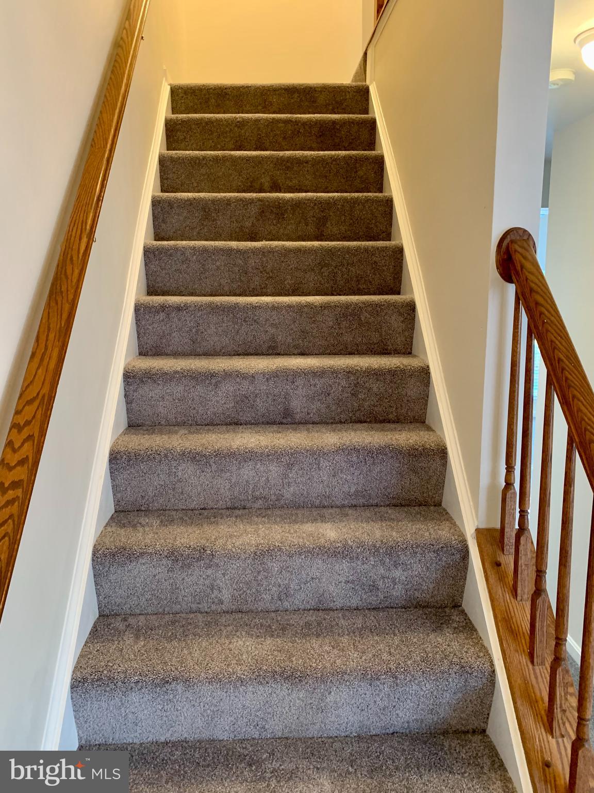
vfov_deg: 67.3
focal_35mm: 26
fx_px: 595
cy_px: 396
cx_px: 297
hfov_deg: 53.1
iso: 320
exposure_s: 1/40
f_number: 1.8
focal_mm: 4.25
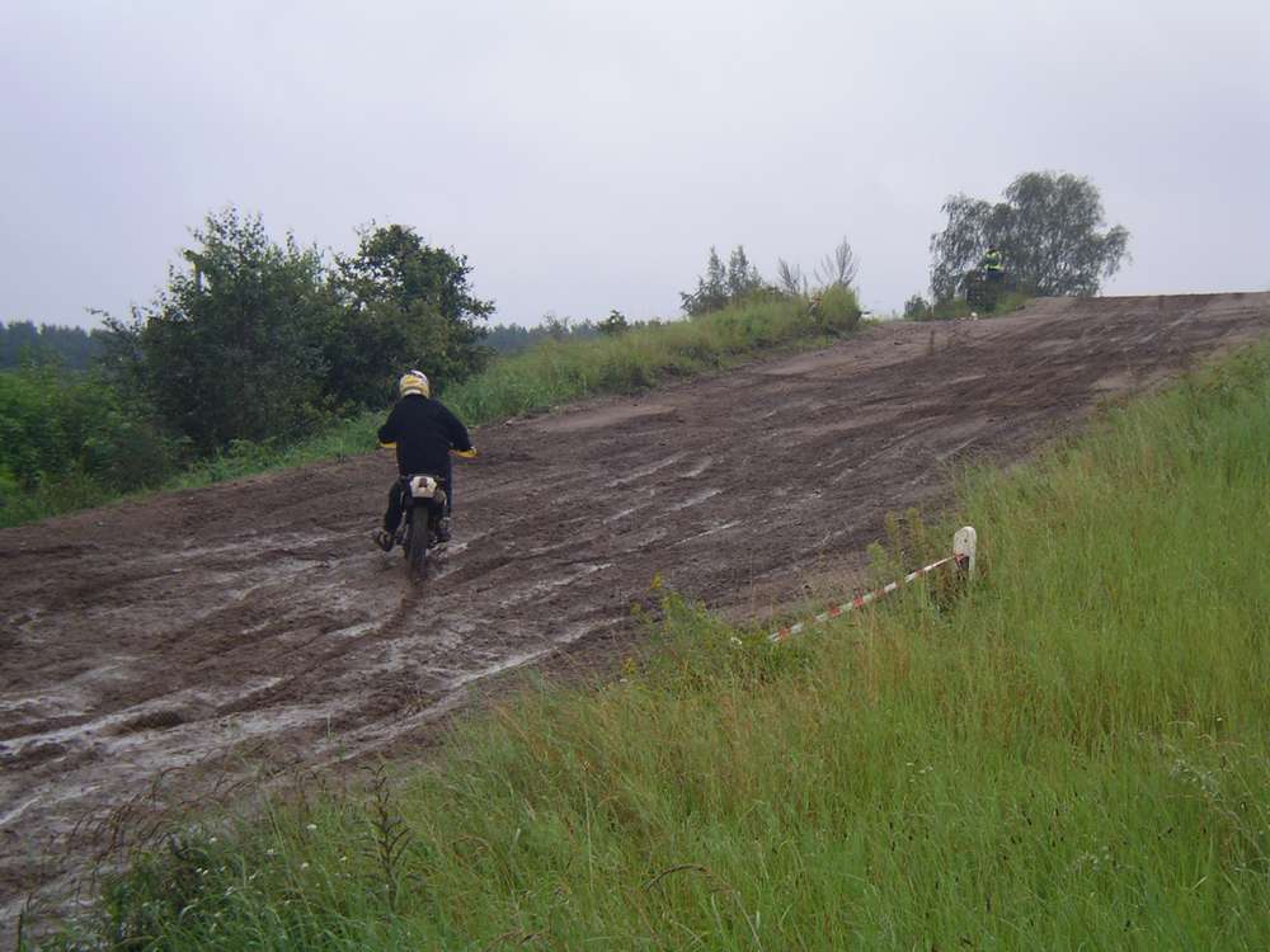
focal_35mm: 86
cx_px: 635
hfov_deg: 22.8
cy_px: 476
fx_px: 3155
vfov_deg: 17.2
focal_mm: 13.3
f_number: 3.7
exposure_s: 1/160
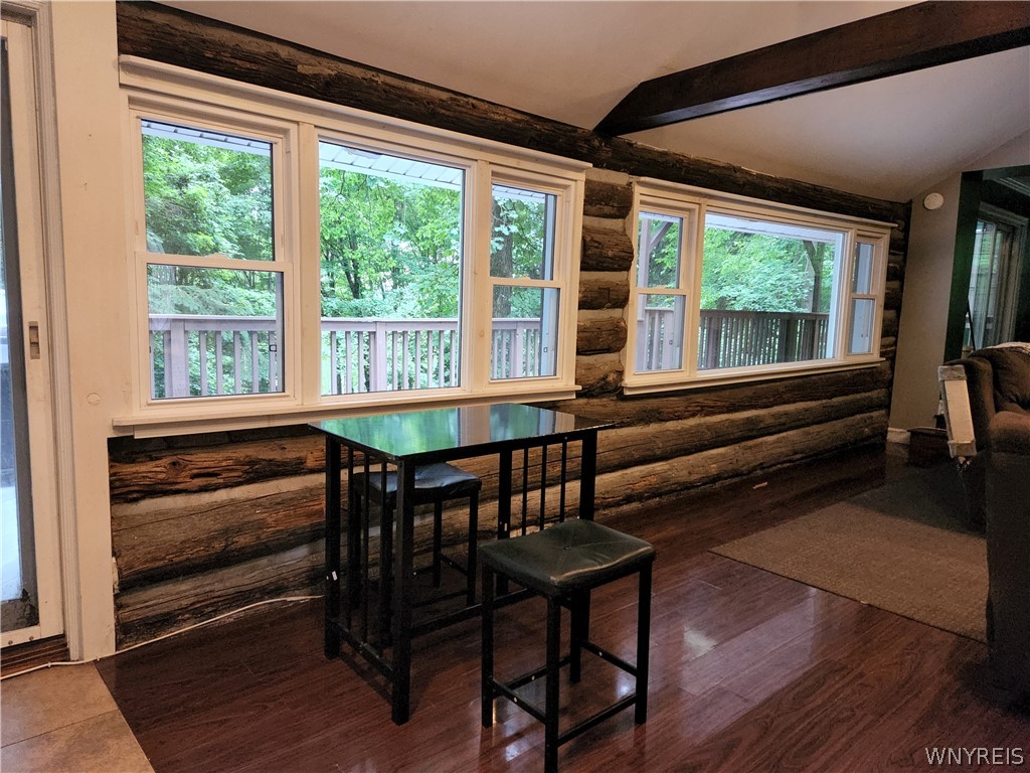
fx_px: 684
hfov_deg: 73.9
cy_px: 386
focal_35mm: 23
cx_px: 515
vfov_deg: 58.9
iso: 1000
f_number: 1.8
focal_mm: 5.4
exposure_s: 1/120
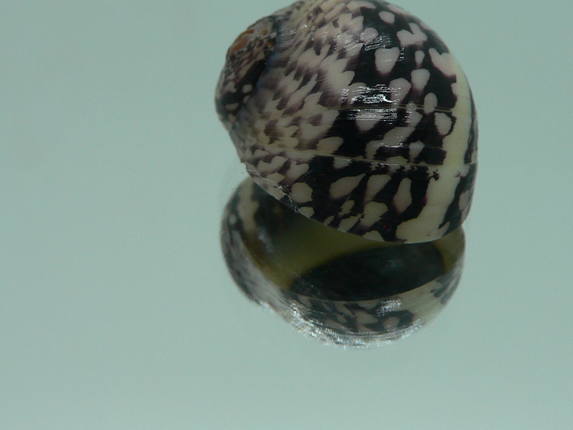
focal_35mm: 50
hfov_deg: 38.1
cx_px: 339
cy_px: 166
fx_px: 828
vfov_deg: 29.0
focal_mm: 4.6
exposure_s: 1/60
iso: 80
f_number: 2.8
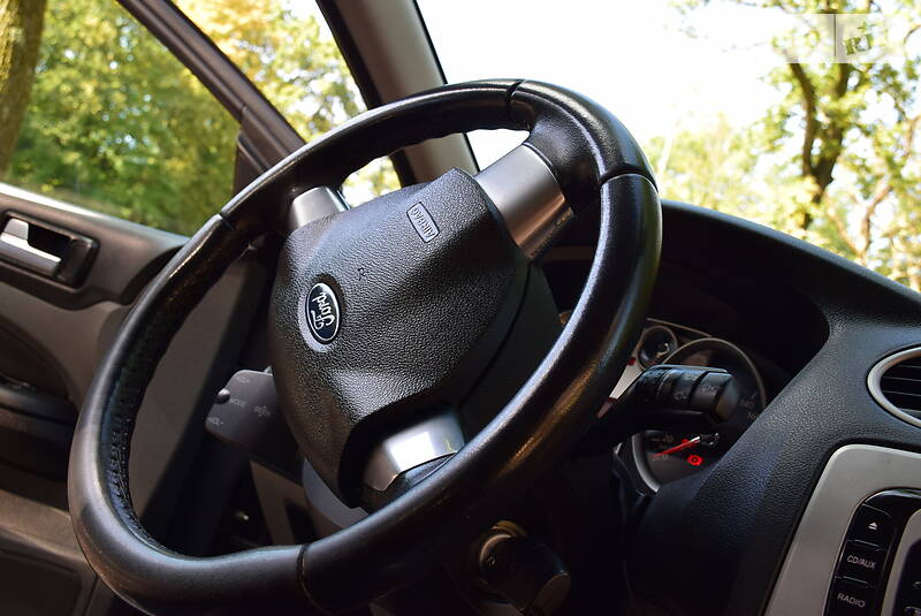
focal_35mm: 36
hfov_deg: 53.1
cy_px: 308
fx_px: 922
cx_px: 460
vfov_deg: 36.9
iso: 400
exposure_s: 1/60
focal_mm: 24
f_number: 8
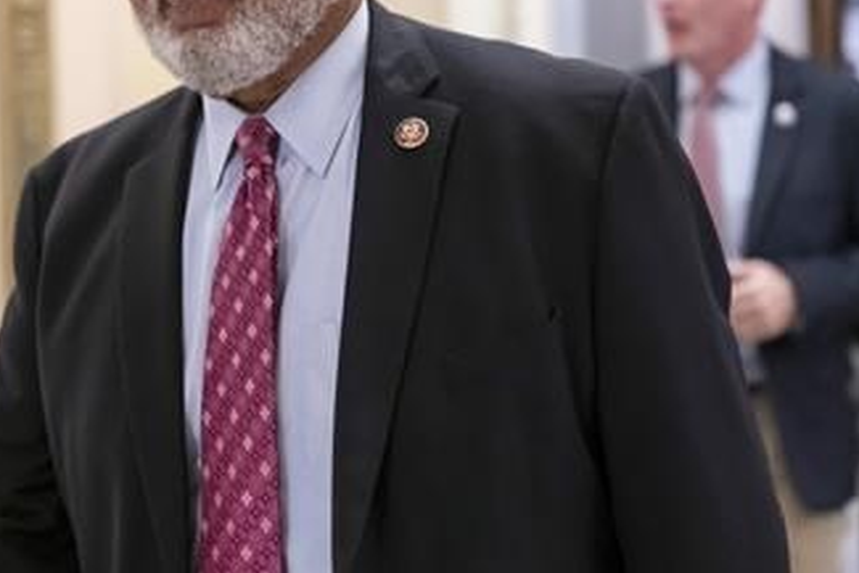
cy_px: 181
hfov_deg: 28.7
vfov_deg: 19.4
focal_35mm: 70
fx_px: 1671
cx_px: 333
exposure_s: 1/400
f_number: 1.4
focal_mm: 35
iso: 5000
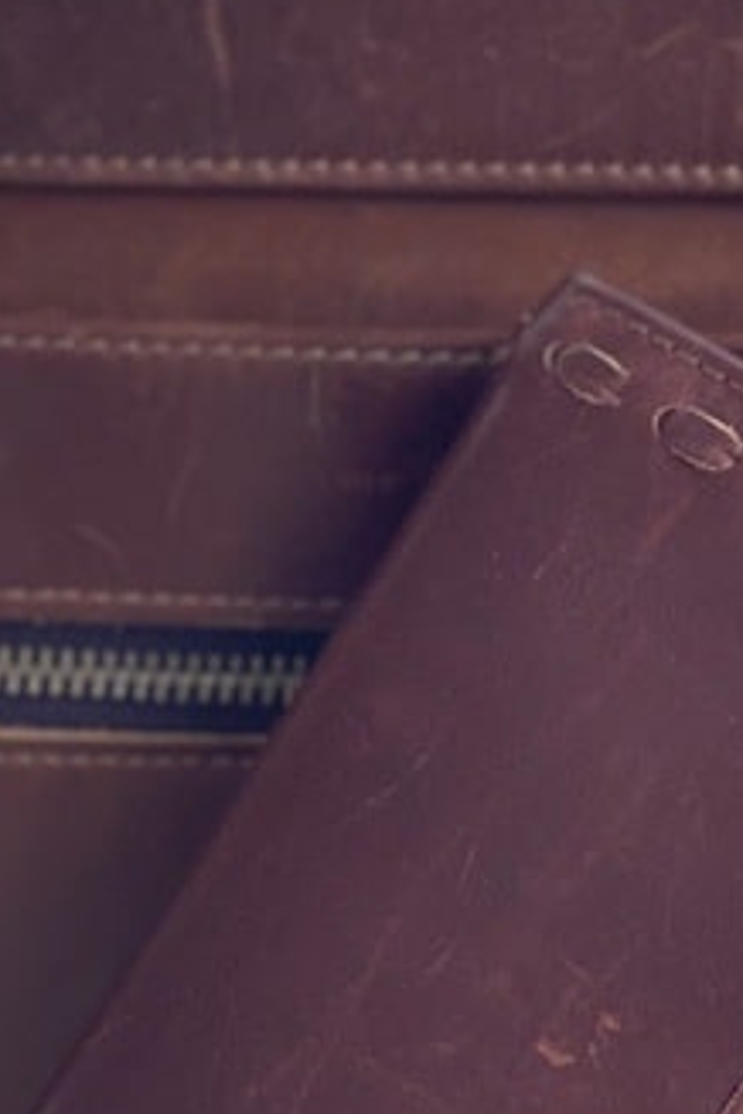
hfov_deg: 6.5
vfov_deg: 9.7
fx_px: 6563
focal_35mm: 212
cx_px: 402
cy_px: 824
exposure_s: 1/122
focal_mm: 6
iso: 50
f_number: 2
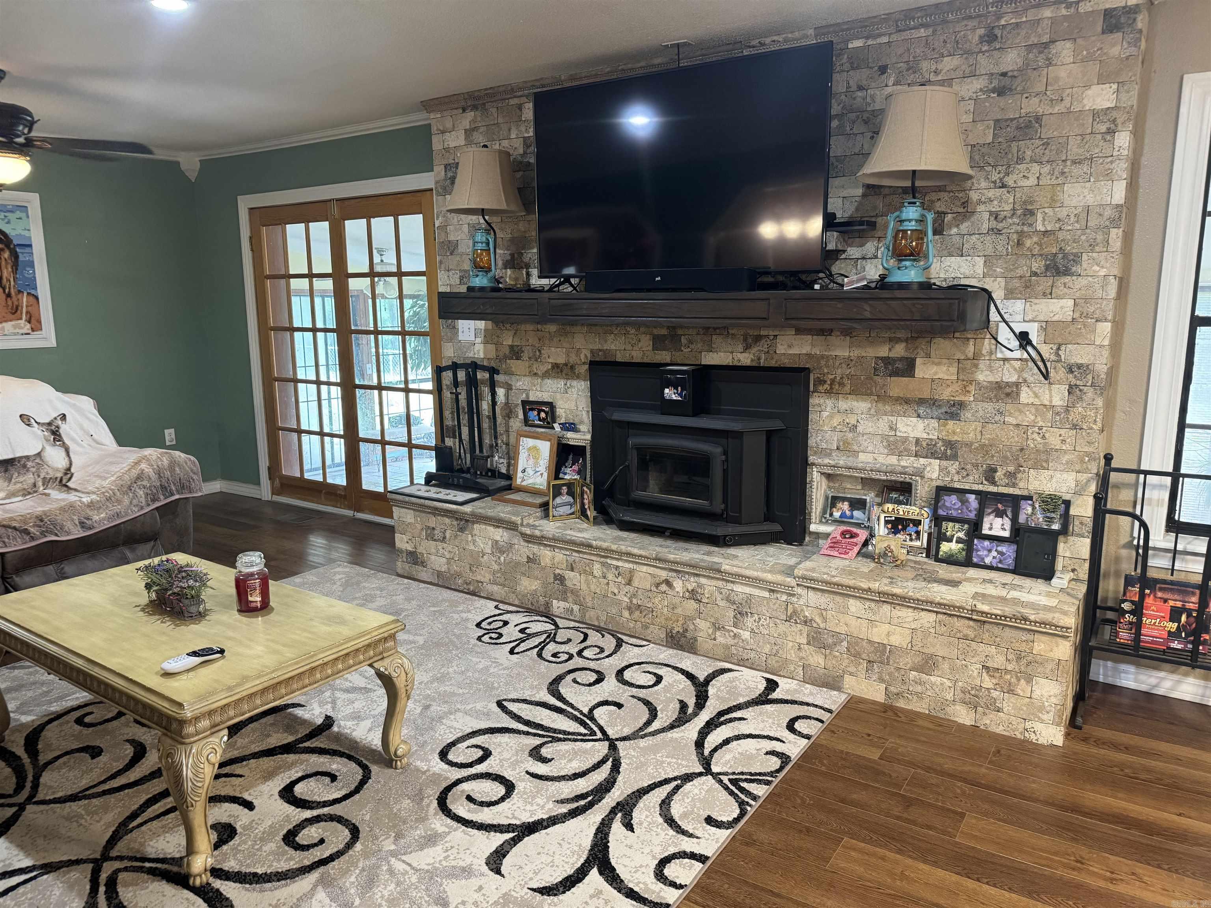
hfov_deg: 71.6
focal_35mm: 24
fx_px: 840
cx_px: 606
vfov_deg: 56.8
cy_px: 454
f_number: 1.78
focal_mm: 6.76
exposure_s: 1/60
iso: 500
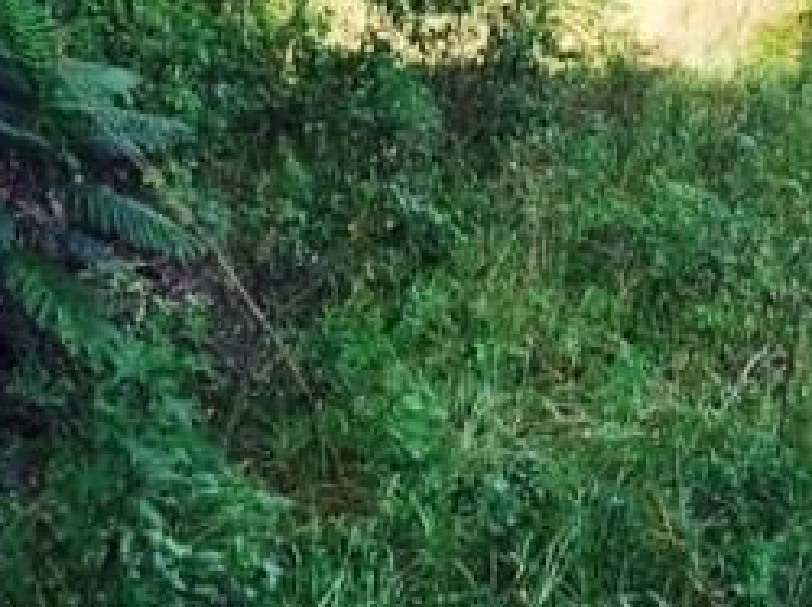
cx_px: 581
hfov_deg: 16.5
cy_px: 136
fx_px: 2789
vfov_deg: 12.4
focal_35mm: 119
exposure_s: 1/299
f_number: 2.2
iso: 32
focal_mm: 4.15
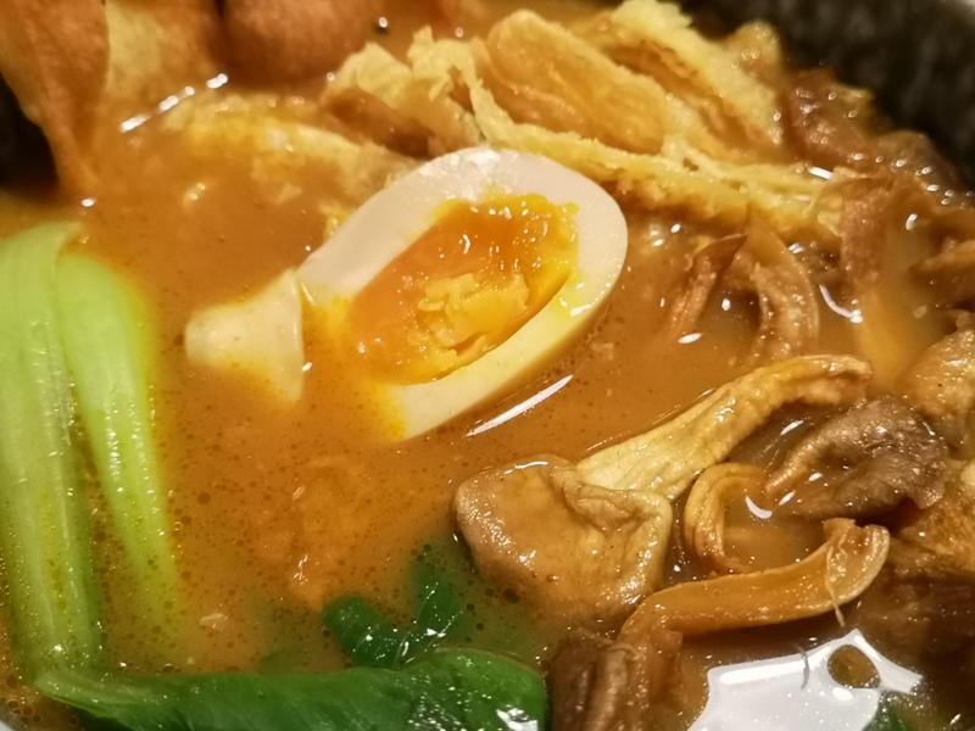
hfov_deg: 49.0
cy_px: 366
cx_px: 488
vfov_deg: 37.7
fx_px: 1070
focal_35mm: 38
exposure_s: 1/30
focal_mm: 3.95
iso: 320
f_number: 1.8
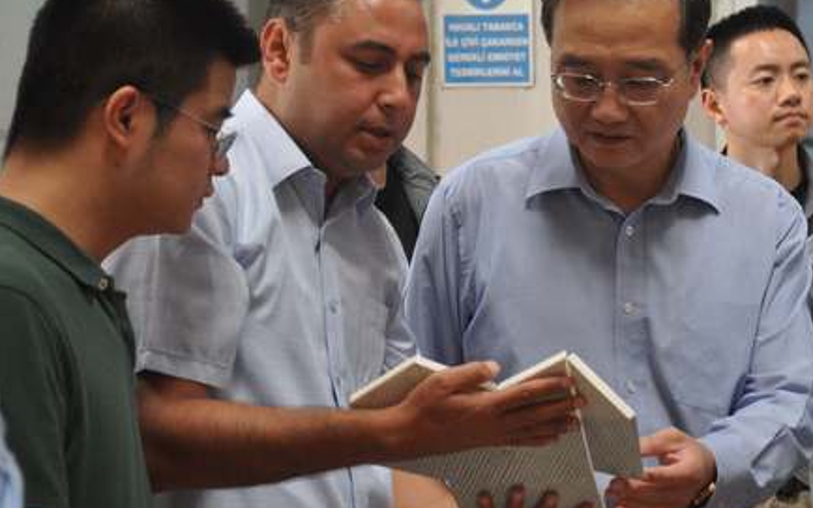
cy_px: 223
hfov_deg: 19.1
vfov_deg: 12.0
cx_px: 547
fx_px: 2414
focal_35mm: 109
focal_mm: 50
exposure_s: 1/50
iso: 640
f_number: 5
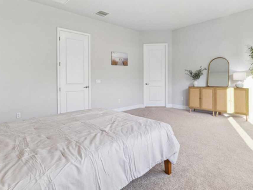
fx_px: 146
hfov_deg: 81.7
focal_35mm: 20
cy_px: 82
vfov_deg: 65.7
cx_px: 132
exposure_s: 1/40
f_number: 8
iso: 400
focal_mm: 14
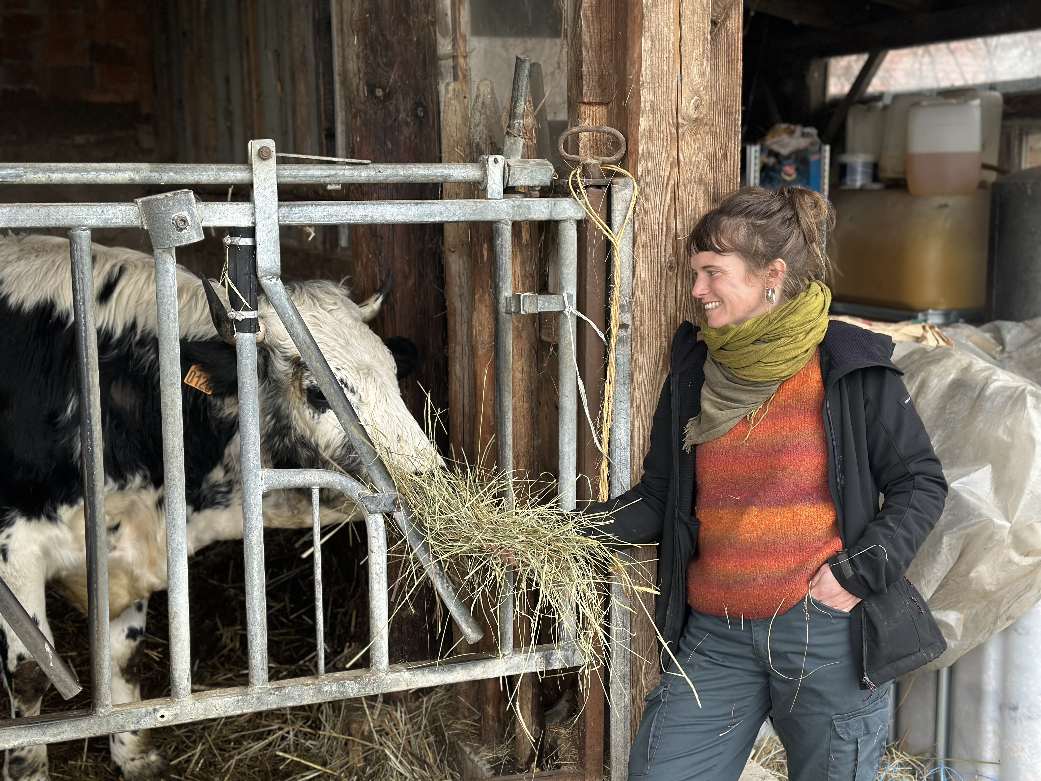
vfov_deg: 30.3
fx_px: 1443
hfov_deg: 39.7
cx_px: 520
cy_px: 390
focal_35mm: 48
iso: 125
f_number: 1.78
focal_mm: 6.86
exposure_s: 1/89
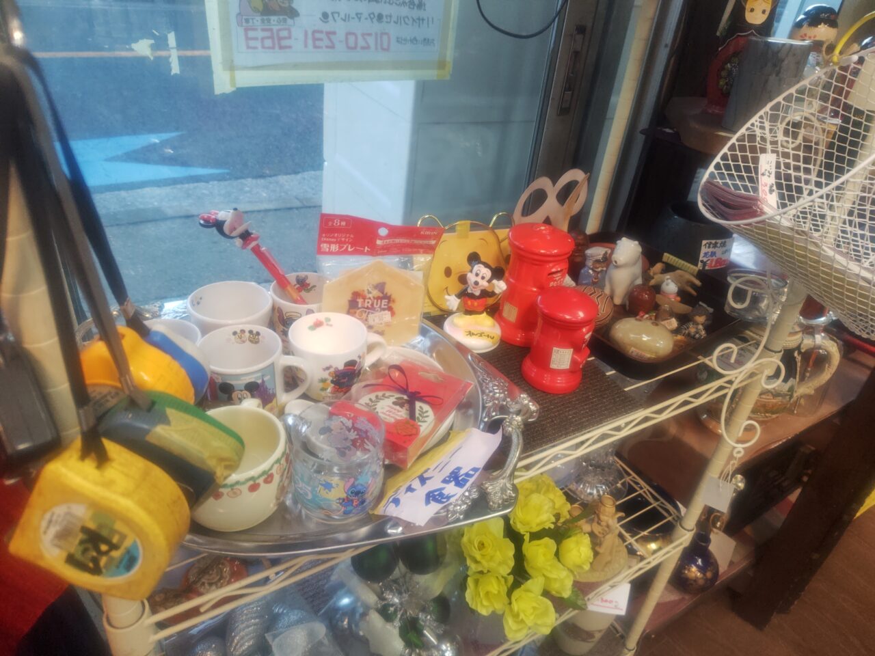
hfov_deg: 73.9
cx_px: 438
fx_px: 581
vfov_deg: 58.9
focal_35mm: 23
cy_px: 328
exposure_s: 1/100
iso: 193
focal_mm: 5.56
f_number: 1.9
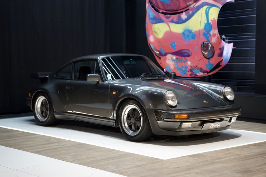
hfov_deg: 28.8
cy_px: 88
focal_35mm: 70
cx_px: 133
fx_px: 517
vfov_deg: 19.5
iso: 1000
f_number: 2.8
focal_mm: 70
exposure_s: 1/80
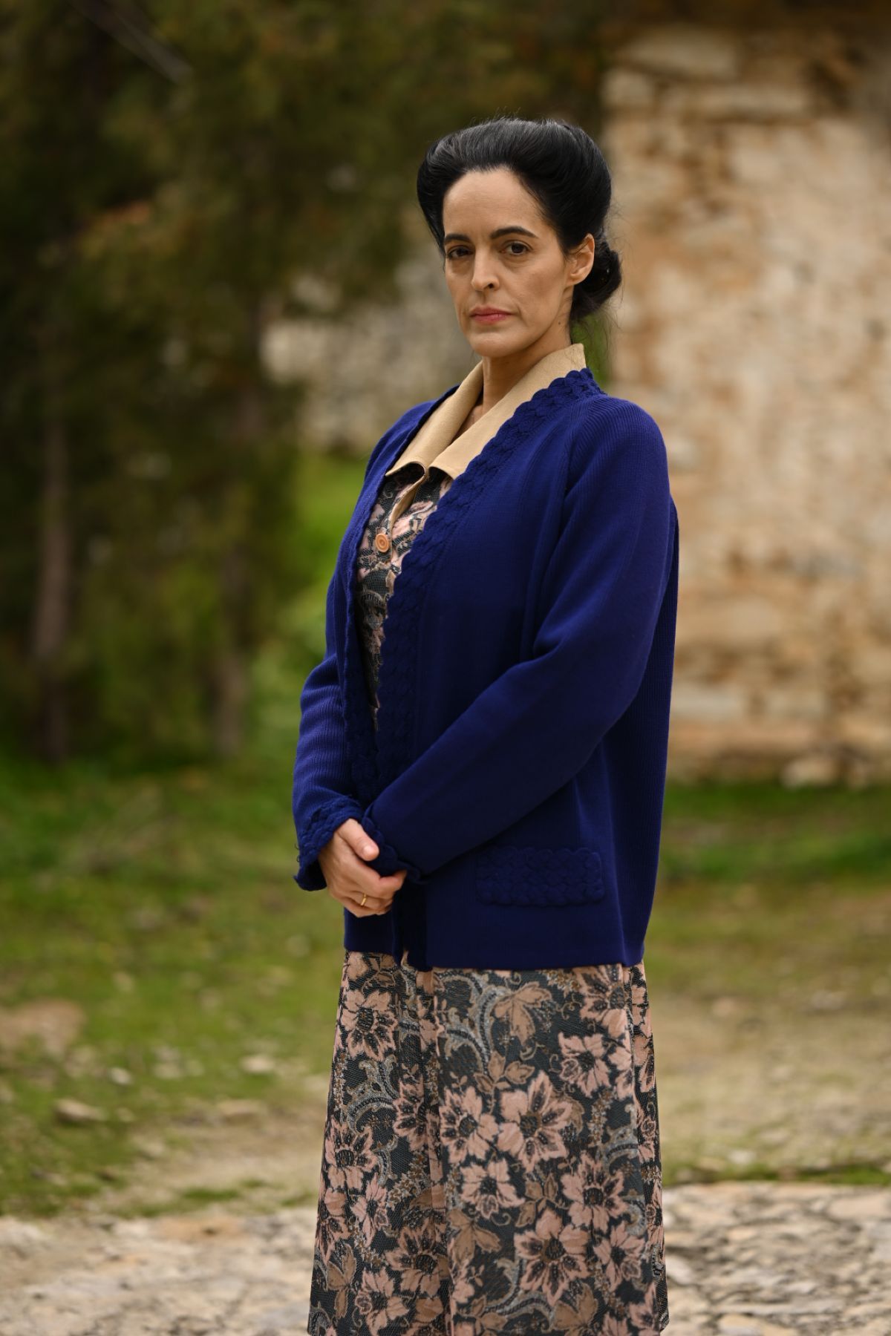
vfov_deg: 23.9
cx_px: 446
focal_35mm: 85
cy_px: 668
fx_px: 3155
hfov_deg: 16.1
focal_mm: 85
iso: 64
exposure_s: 1/800
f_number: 1.8
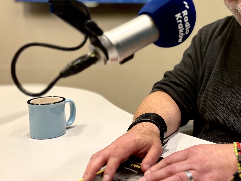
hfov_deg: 36.4
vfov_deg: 29.5
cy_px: 62
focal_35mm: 49
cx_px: 218
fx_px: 341
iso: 160
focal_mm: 5.96
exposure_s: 1/50
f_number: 1.6
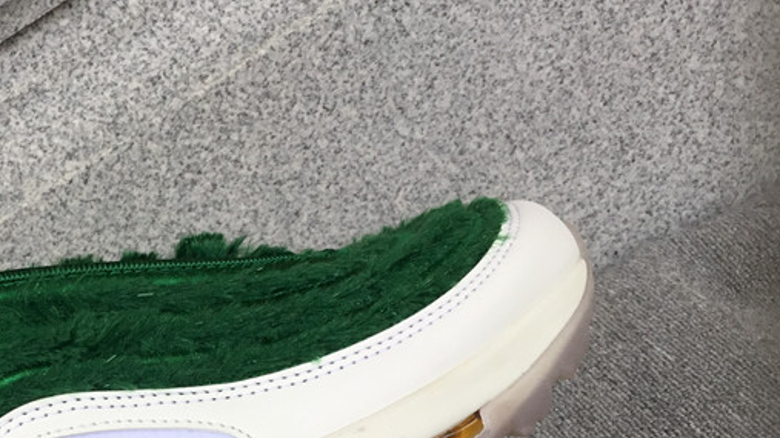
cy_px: 428
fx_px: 1241
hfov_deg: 33.5
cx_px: 117
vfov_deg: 19.5
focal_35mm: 60
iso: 25
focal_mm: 3.3
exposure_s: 1/100
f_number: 2.4
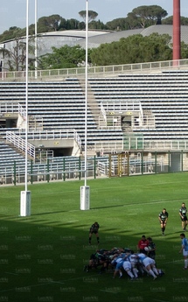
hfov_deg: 9.4
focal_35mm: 139
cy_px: 145
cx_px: 124
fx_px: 1142
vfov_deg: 15.0
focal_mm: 18.6
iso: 64
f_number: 5.2
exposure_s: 1/354
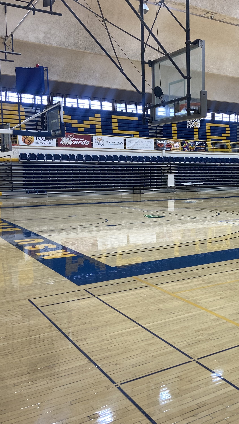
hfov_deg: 29.7
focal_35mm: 38
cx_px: 222
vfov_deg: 52.8
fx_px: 428
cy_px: 211
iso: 80
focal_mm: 4.25
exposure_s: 1/120
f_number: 1.8
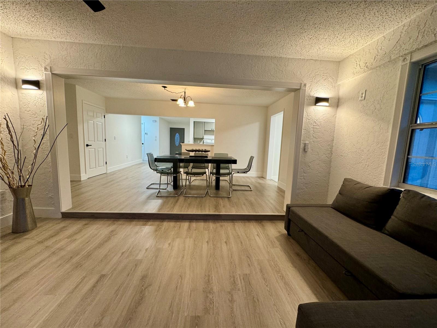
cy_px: 164
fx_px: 177
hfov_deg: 102.1
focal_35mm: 14
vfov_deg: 85.7
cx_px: 218
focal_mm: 2.22
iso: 200
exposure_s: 1/60
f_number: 2.2
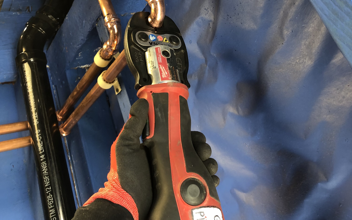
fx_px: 384
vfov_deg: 30.8
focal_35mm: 40
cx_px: 175
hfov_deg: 49.3
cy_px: 28
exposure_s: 1/20
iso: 40
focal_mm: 4
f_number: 1.8
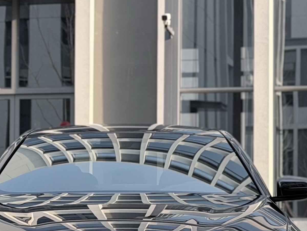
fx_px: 816
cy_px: 215
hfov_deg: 21.3
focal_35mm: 92
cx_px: 116
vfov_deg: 15.8
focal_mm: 6.76
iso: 80
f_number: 1.78
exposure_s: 1/534
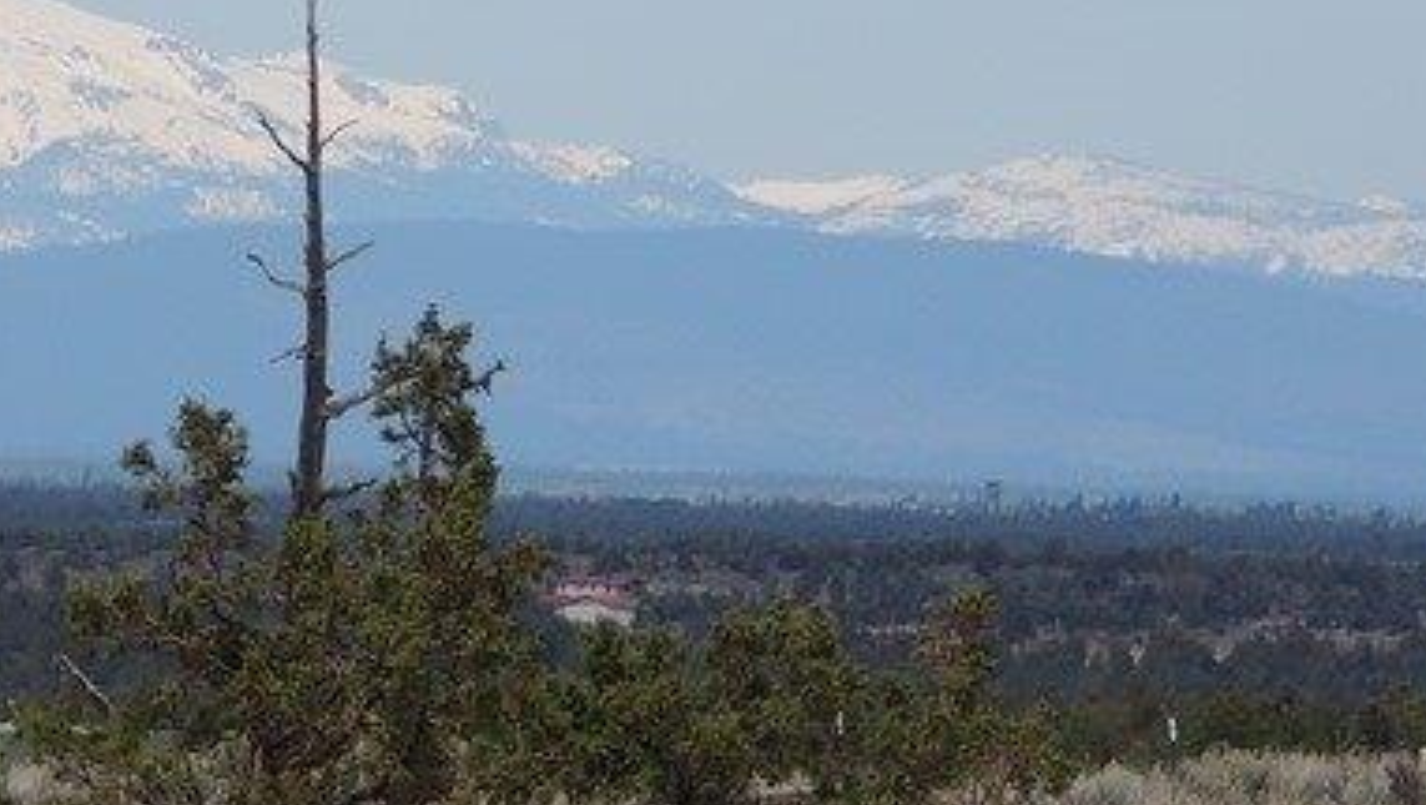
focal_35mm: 585
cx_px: -434
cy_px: 109
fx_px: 22137
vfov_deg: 2.1
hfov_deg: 3.7
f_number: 4.6
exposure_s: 1/1000
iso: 100
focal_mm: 35.6
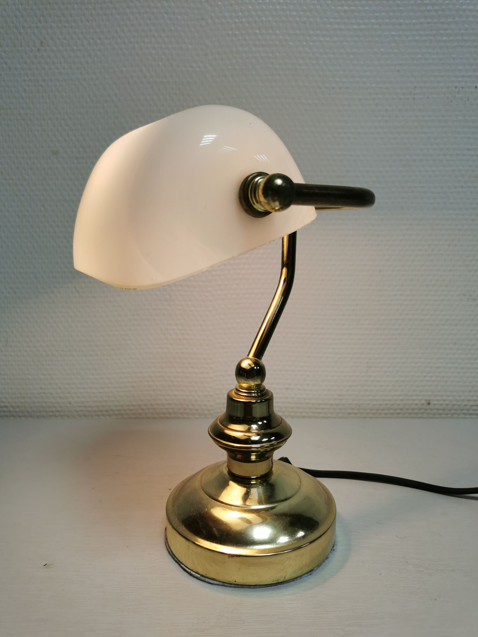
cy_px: 318
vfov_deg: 65.3
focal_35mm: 27
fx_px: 497
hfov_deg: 51.4
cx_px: 239
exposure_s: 1/100
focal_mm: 5.58
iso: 50
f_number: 1.8
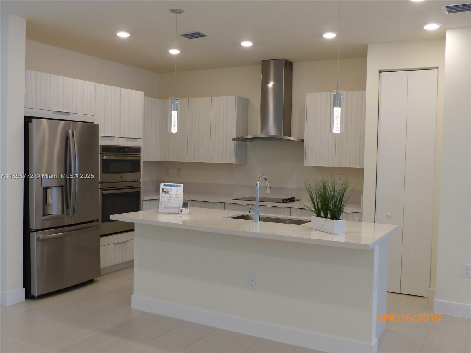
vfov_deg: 41.8
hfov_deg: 54.0
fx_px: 463
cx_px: 236
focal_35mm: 34
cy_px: 176
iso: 125
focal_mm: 6
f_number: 2.8
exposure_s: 1/60
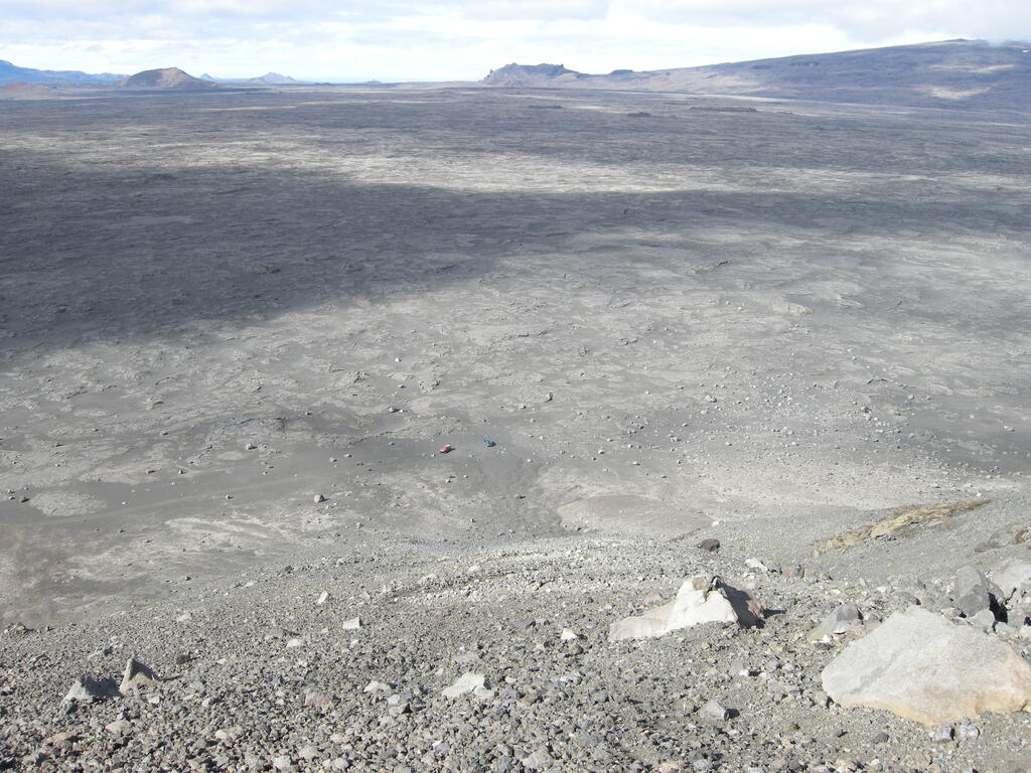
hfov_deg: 52.6
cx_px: 516
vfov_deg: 40.7
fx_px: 1042
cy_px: 386
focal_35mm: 35
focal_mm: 7.5
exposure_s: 1/252
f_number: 4.8
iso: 100
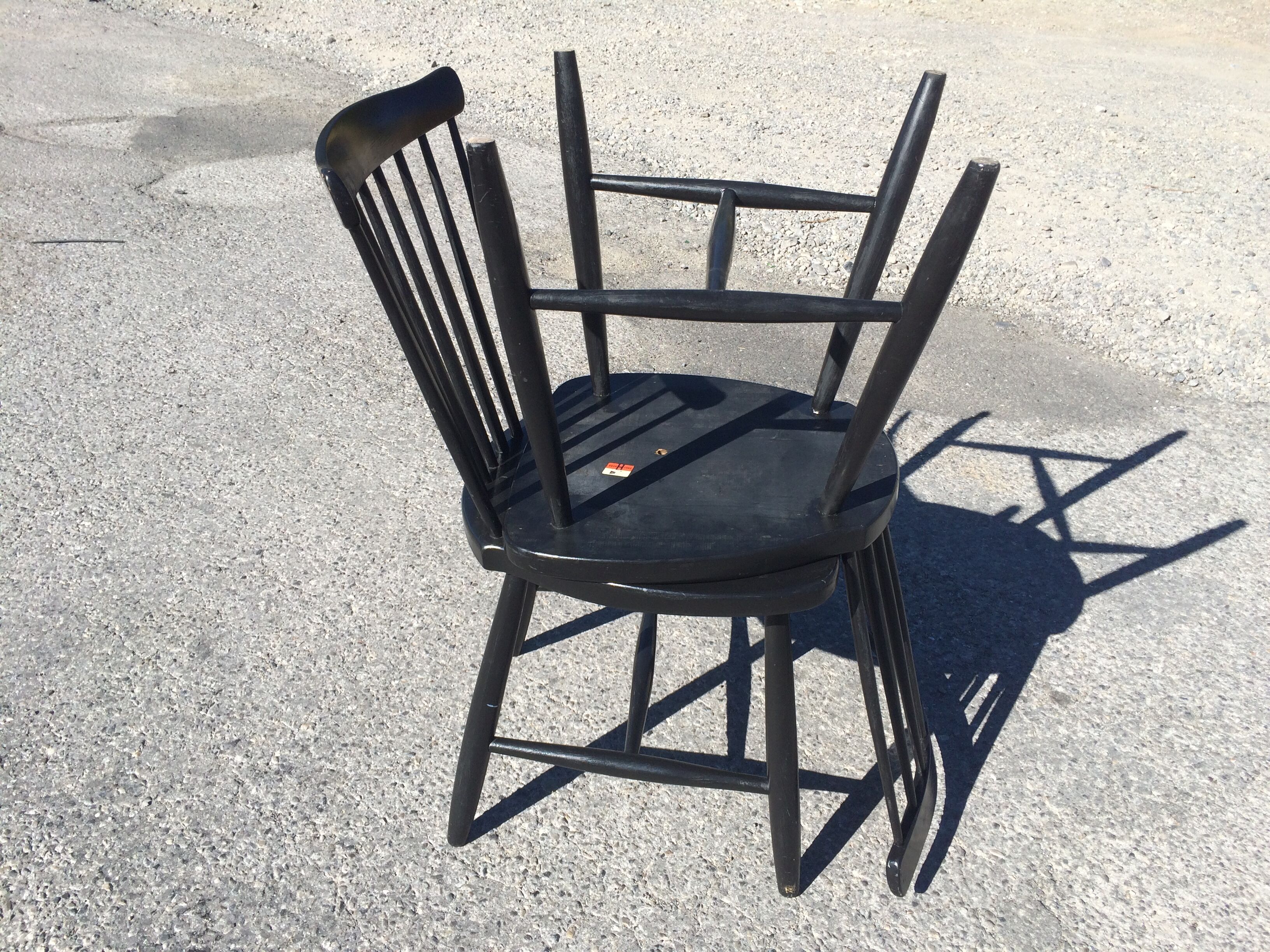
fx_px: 1064
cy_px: 476
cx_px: 635
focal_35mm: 29
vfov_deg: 48.2
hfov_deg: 61.7
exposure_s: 1/1786
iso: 32
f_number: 2.2
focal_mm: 4.15
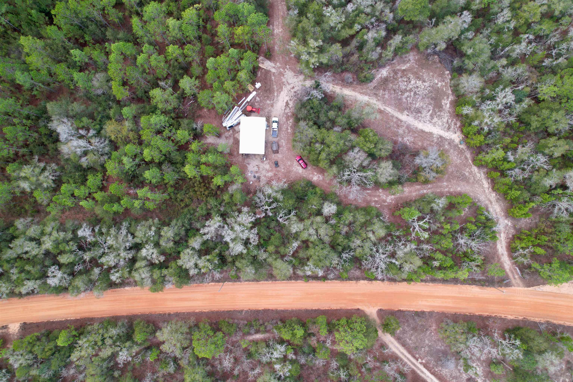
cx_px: 286
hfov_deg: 78.6
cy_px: 191
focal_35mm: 22
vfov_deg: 57.2
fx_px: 350
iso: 100
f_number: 2.8
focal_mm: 8.38
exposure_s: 1/20
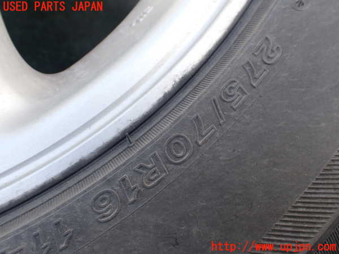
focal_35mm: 30
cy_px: 127
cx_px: 170
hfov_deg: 60.0
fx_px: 294
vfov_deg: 46.8
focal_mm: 5.4
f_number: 3.2
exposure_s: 1/200
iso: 100
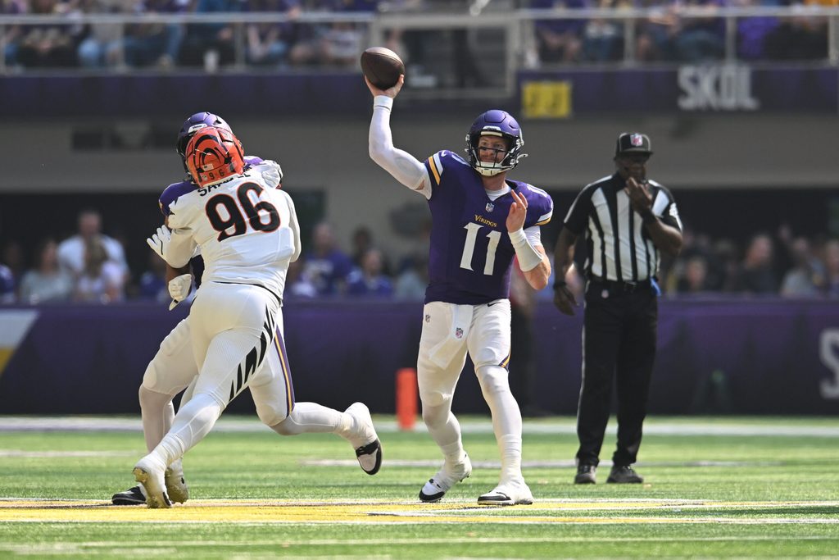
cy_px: 280
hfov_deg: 5.2
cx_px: 420
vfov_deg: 3.4
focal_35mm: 400
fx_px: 9323
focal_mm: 400
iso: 800
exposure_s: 1/2000
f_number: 3.5
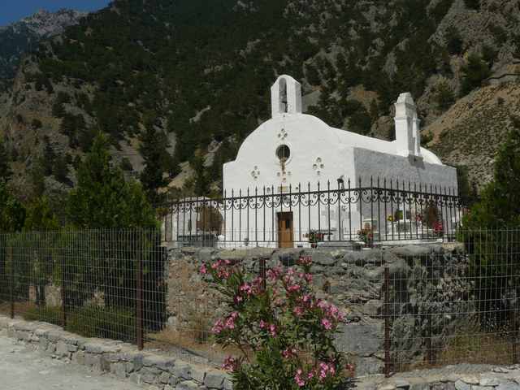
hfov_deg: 51.4
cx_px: 260
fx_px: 541
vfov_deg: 39.7
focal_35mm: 36
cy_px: 195
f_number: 8
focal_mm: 6
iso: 100
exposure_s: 1/500
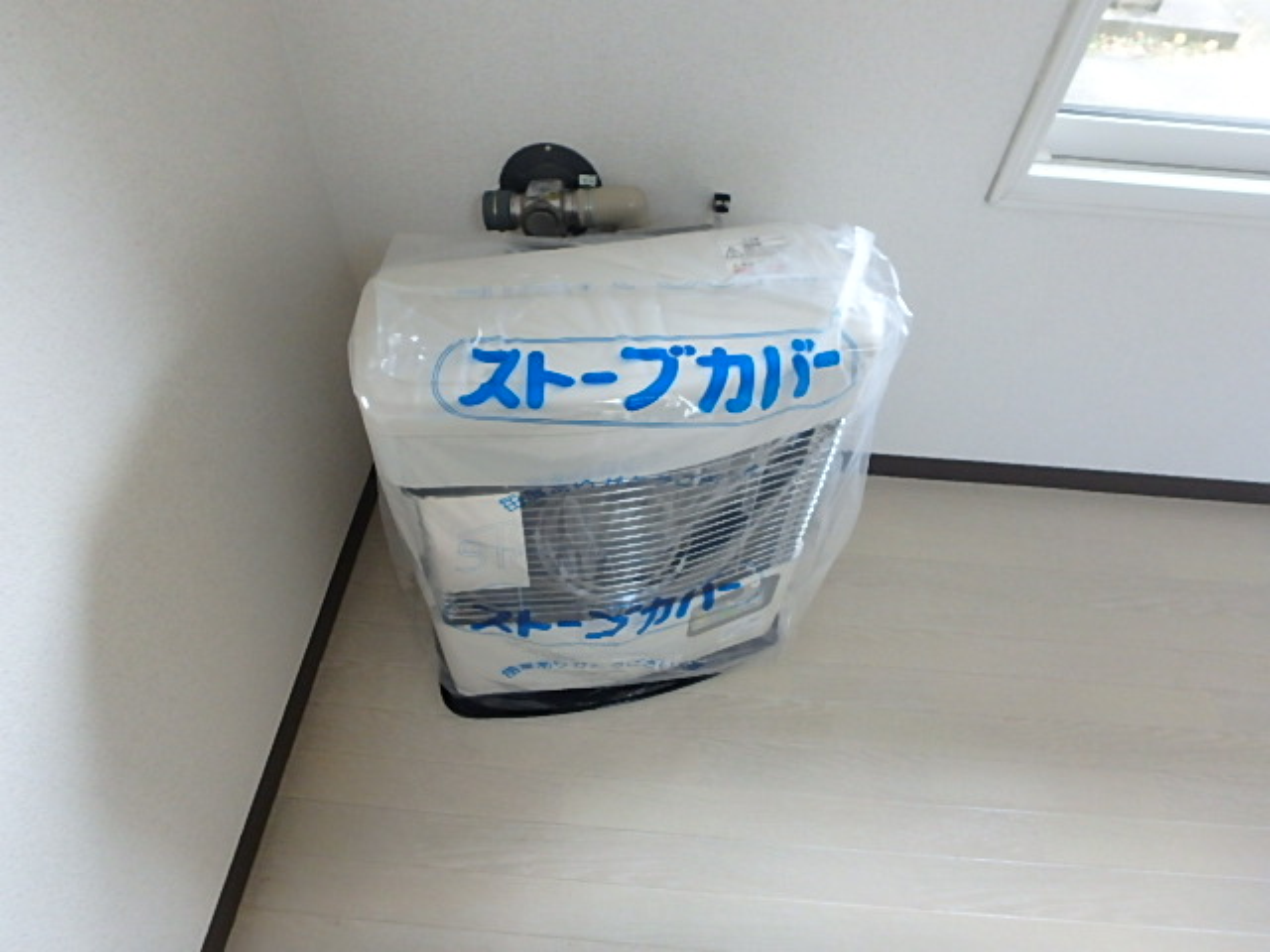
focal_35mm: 21
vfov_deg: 63.4
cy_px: 476
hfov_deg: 79.0
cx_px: 635
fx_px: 770
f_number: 3.5
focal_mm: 3.7
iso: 400
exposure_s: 1/30
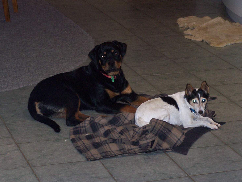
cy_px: 95
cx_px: 124
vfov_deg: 11.7
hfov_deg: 15.5
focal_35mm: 127
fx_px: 888
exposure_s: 1/100
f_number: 3.3
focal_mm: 19.4
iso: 160
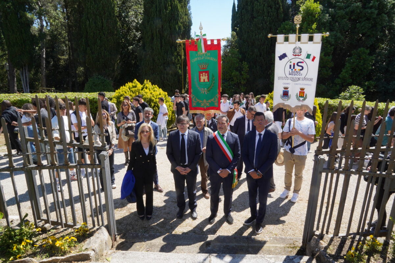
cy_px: 132
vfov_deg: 53.1
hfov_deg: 73.7
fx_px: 263
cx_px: 198
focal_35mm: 24
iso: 1000
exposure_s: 1/125
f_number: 22
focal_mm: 24
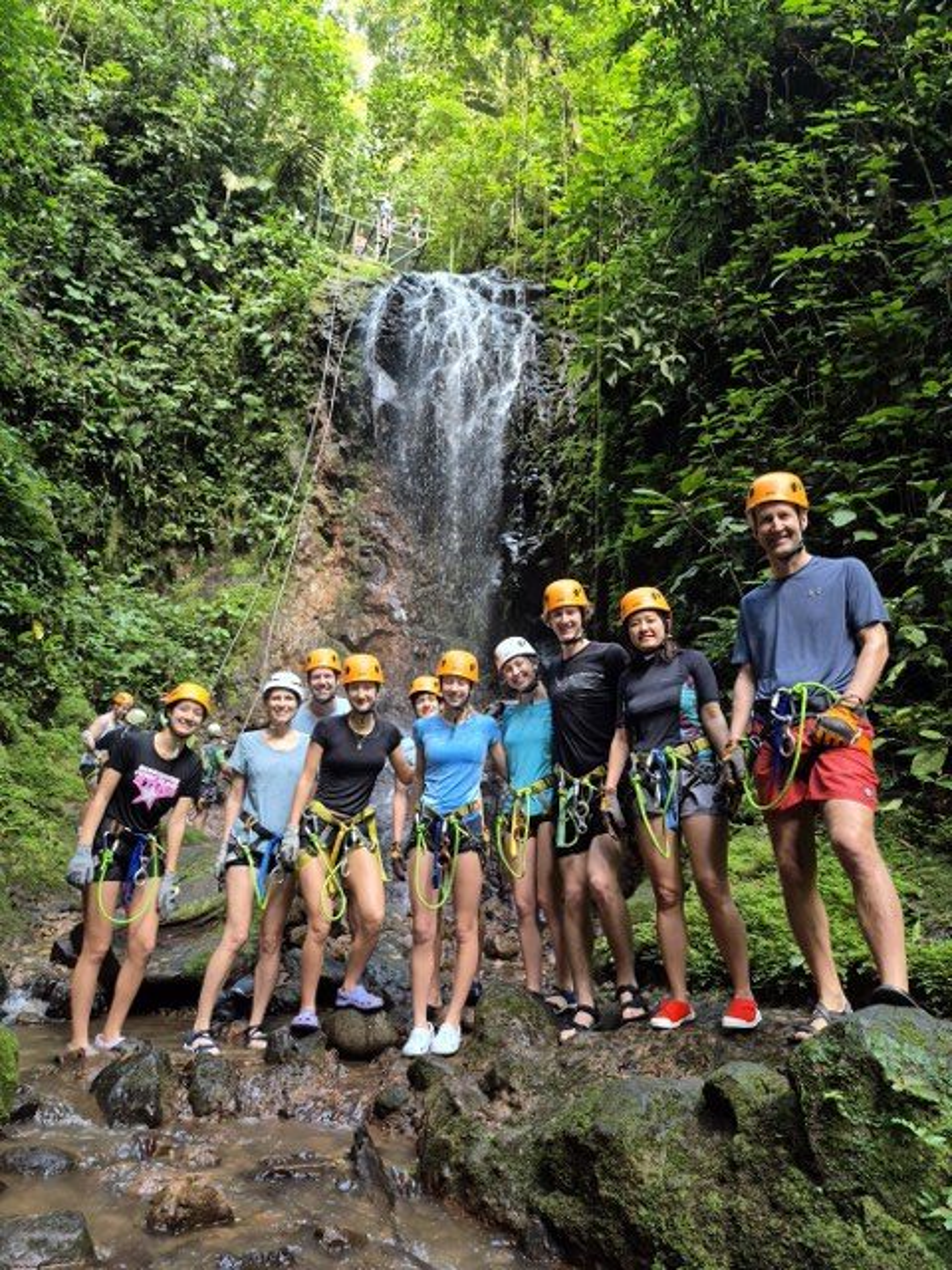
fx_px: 843
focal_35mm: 23
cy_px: 635
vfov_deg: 73.9
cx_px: 476
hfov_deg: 58.9
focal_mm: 5.4
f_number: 1.8
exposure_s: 1/120
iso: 500
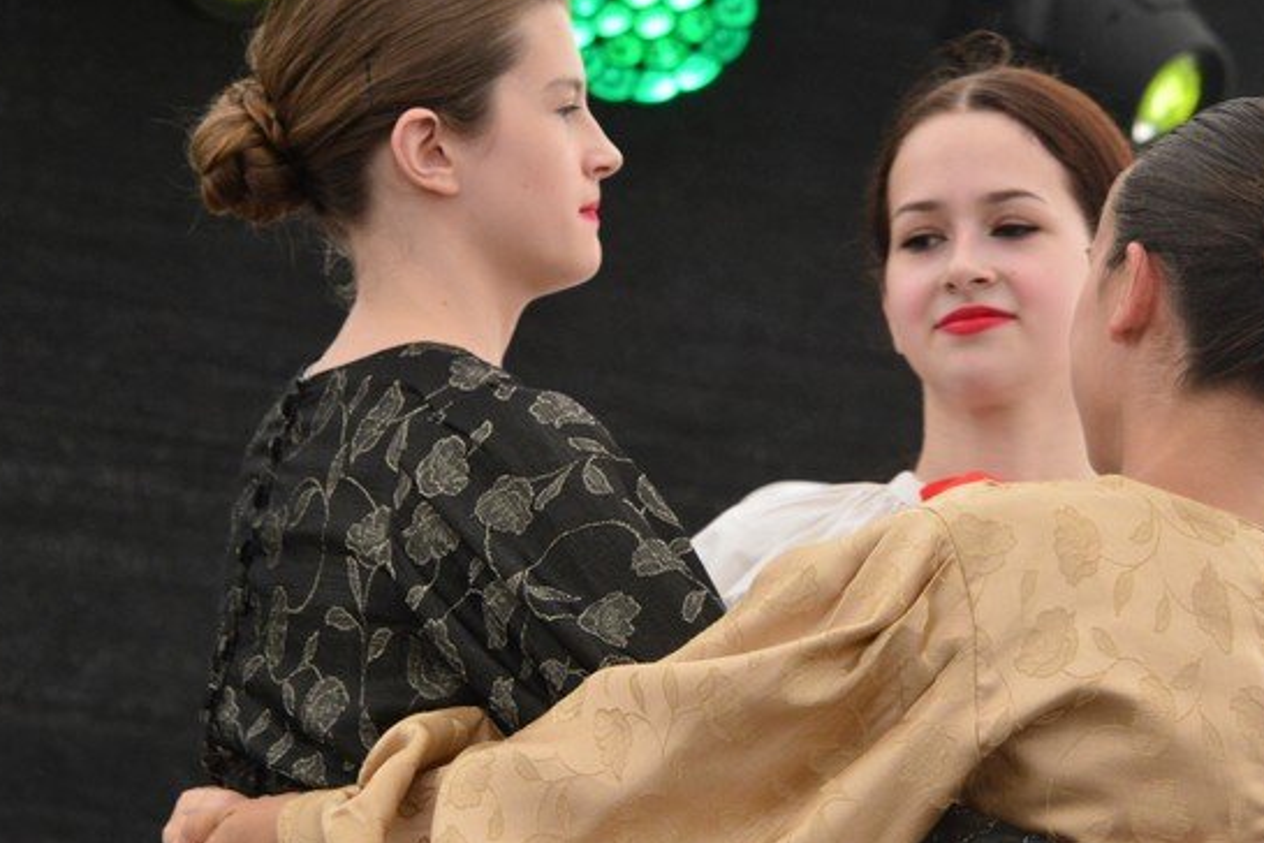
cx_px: 789
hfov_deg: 7.4
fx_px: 9725
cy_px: 389
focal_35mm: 277
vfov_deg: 5.0
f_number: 11
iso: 4000
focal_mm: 180
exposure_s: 1/500
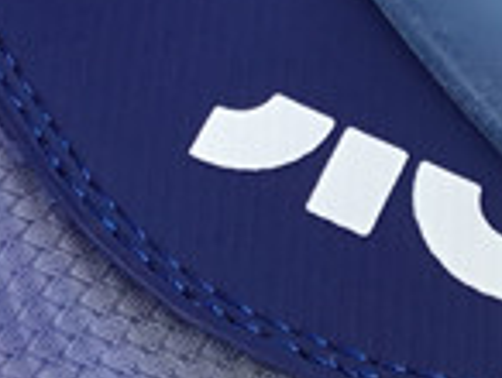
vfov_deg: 7.8
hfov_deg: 10.3
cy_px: 146
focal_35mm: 191
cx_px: 371
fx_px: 2774
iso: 25
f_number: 2.4
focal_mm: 3.3
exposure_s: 1/176
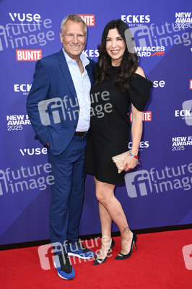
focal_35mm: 42
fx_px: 337
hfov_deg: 31.8
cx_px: 96
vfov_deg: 46.4
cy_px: 144
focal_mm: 42
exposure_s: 1/160
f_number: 5.6
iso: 800
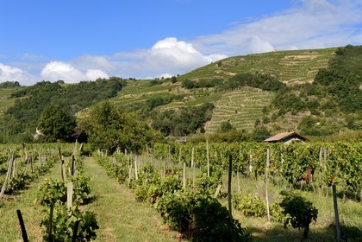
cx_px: 181
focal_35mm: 55
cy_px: 121
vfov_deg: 24.6
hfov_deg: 36.2
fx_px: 553
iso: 200
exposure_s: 1/320
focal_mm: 55
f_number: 11
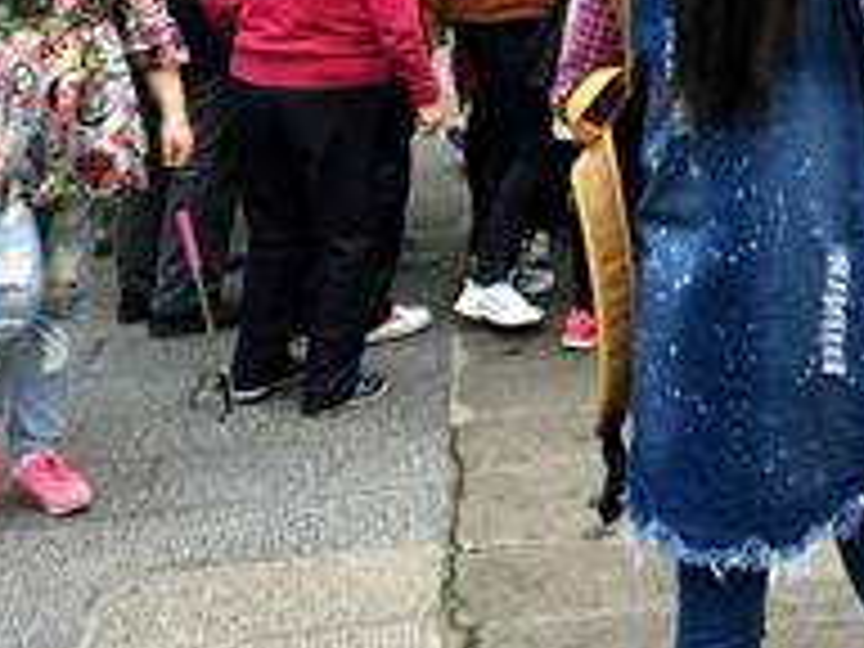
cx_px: 986
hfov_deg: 22.1
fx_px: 2072
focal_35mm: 83
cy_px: -187
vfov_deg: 16.8
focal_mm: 4.15
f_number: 2.2
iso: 50
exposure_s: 1/33
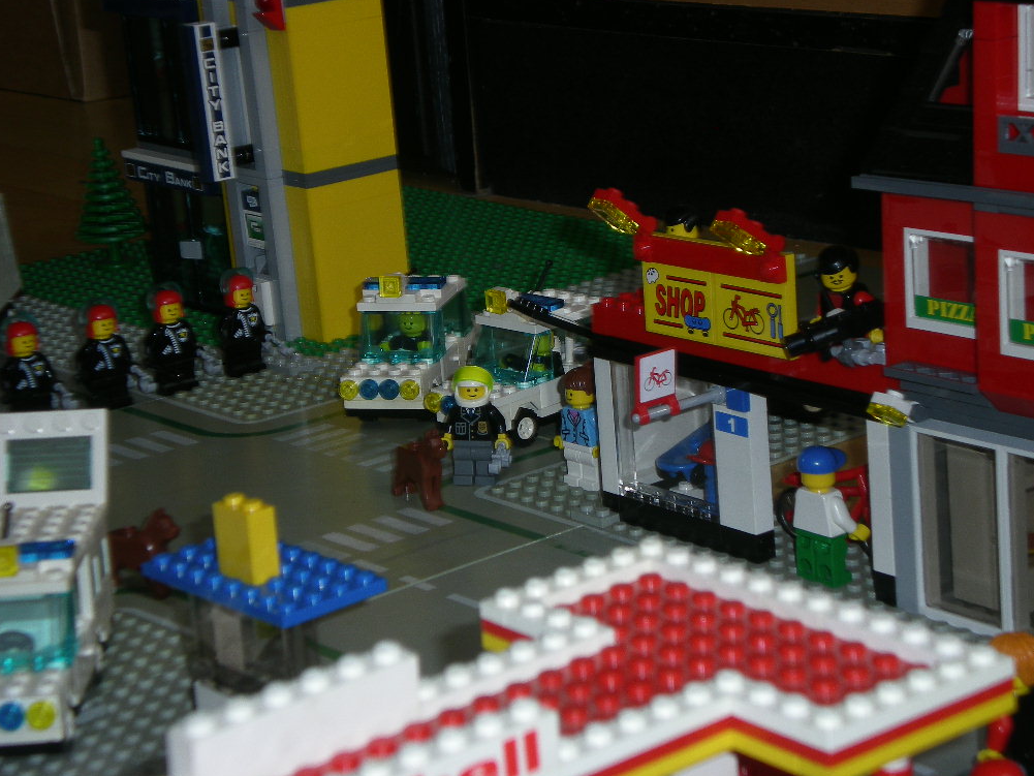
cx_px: 521
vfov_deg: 16.6
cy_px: 383
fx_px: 2659
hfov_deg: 22.0
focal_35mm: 89
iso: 50
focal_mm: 14.3
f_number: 5.1
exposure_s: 1/60
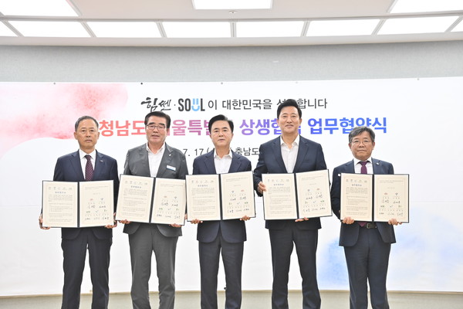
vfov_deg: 18.2
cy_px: 154
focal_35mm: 75
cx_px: 232
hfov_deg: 27.0
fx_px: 965
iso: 2500
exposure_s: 1/320
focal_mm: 75
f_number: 5
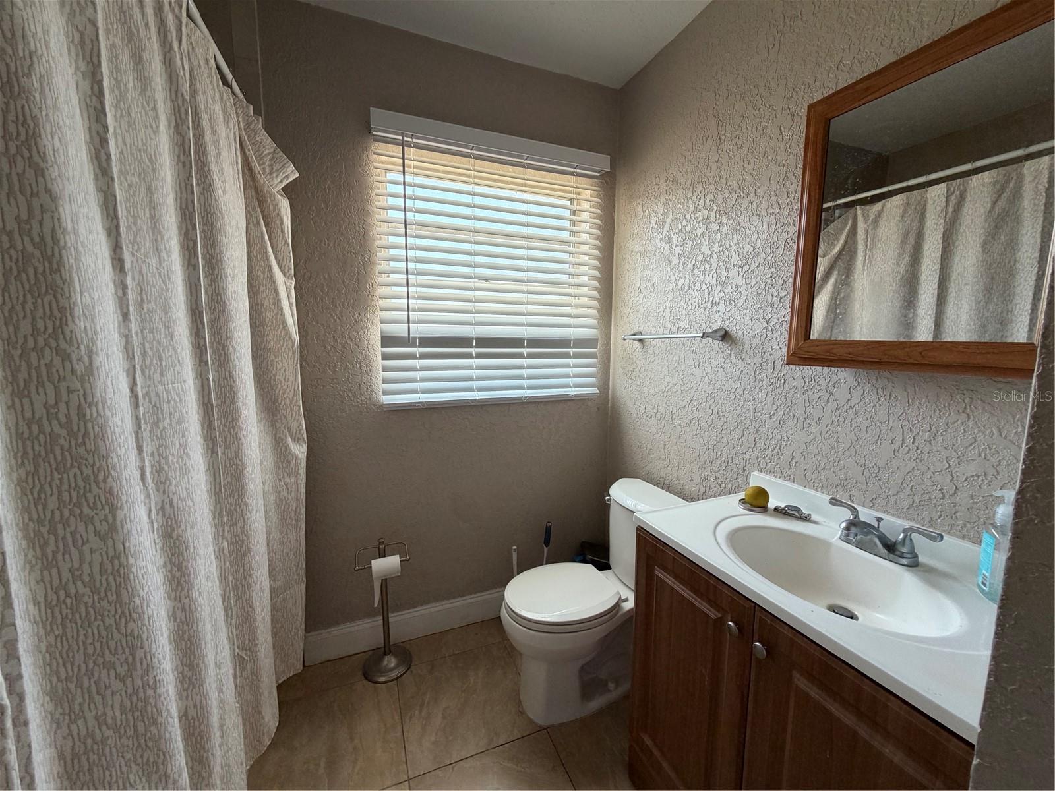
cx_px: 528
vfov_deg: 85.7
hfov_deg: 102.1
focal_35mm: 14
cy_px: 396
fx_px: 427
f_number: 2.2
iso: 160
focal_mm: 2.22
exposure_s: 1/121
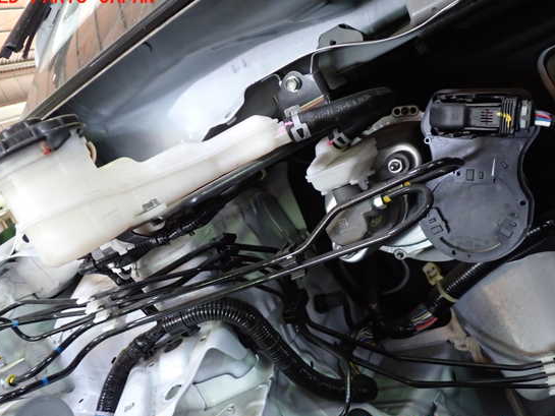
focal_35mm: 33
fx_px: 529
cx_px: 275
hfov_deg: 55.3
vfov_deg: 43.0
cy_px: 213
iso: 500
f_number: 2.3
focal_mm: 5.4
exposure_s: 1/30
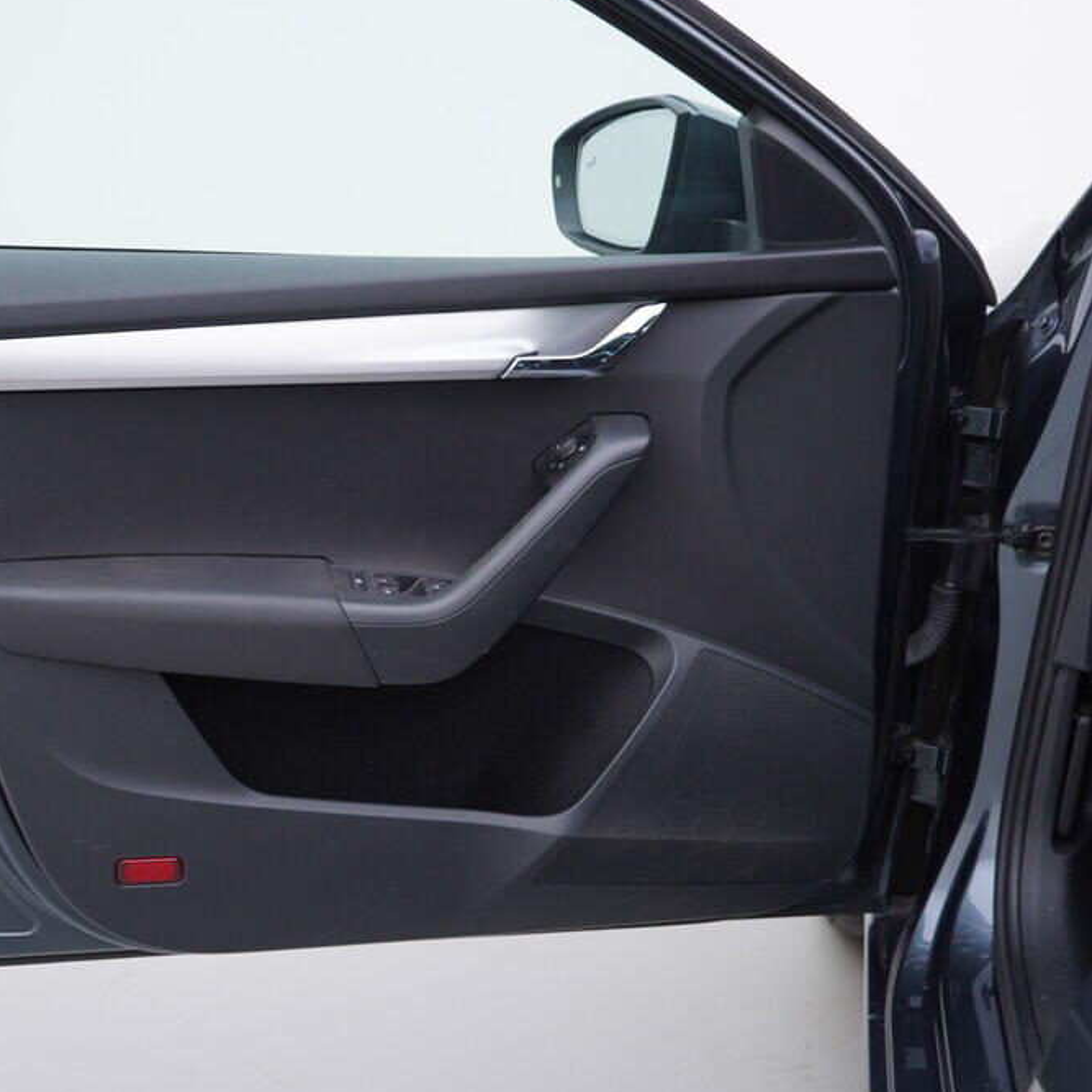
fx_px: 1677
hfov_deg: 35.6
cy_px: 548
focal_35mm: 47
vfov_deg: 36.1
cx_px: 334
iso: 125
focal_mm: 24
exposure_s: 1/50
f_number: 3.2
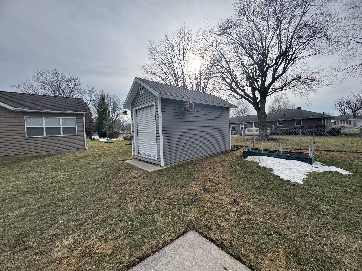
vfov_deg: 85.7
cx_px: 181
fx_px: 146
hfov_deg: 102.1
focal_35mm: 14
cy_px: 136
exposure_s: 1/1236
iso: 40
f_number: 2.2
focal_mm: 2.22
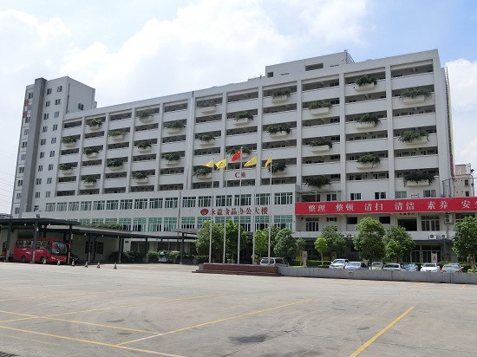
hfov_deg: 54.0
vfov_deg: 41.8
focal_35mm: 34
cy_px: 178
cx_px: 238
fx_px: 468
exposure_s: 1/320
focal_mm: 6
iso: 80
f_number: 7.8
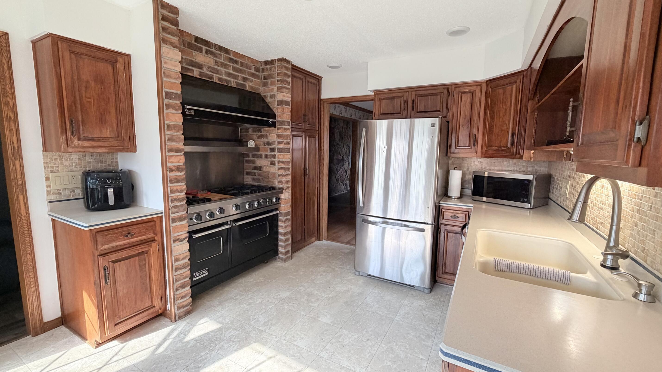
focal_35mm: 16
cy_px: 182
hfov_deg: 99.4
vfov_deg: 67.1
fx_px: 281
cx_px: 329
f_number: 2.2
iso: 160
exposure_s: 1/120
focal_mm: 2.22
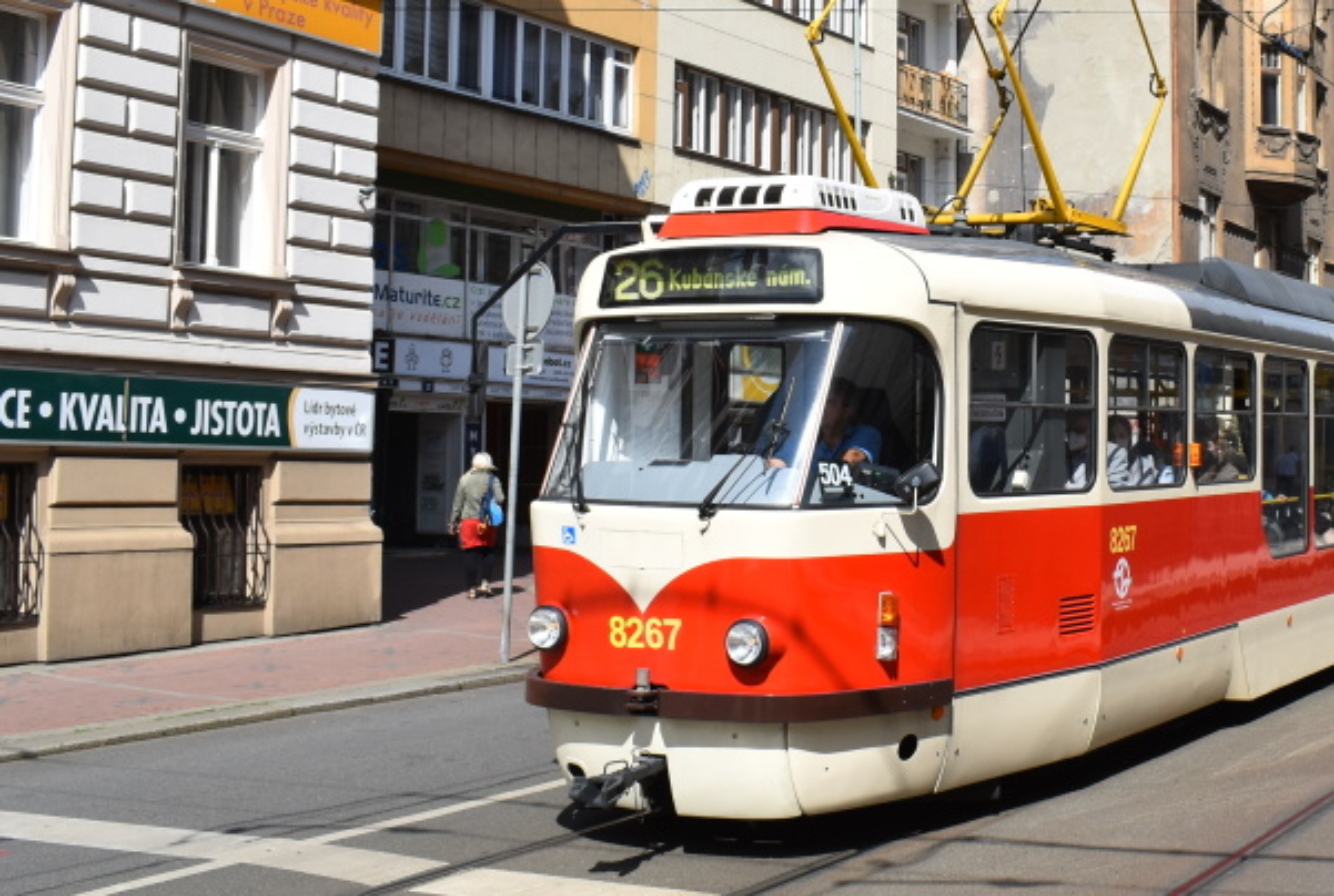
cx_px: 1008
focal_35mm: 46
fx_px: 1709
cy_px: 349
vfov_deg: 29.3
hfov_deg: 41.3
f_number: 10
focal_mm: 18
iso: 200
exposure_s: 1/400
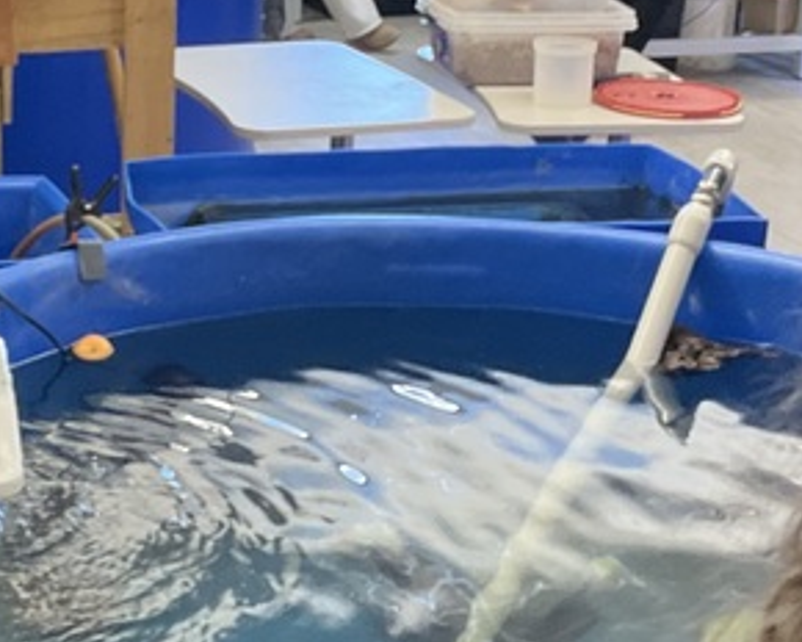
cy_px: 28
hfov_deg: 19.2
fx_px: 2374
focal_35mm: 100
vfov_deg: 15.2
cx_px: 365
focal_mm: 3
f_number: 1.8
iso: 64
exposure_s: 1/60
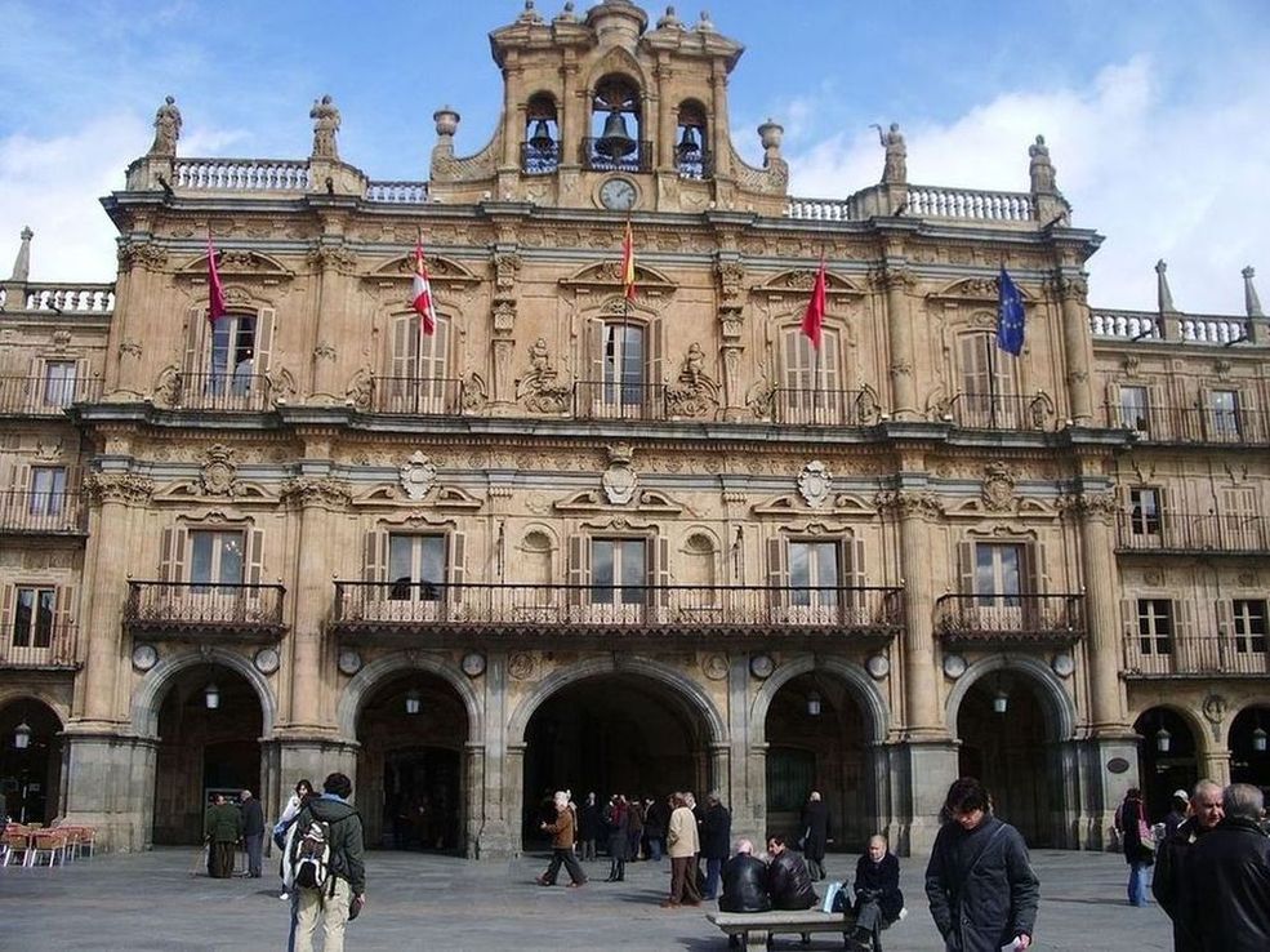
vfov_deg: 40.7
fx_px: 1284
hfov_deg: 52.6
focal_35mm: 35
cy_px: 476
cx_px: 635
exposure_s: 1/250
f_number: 4.3
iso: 50
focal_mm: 5.8
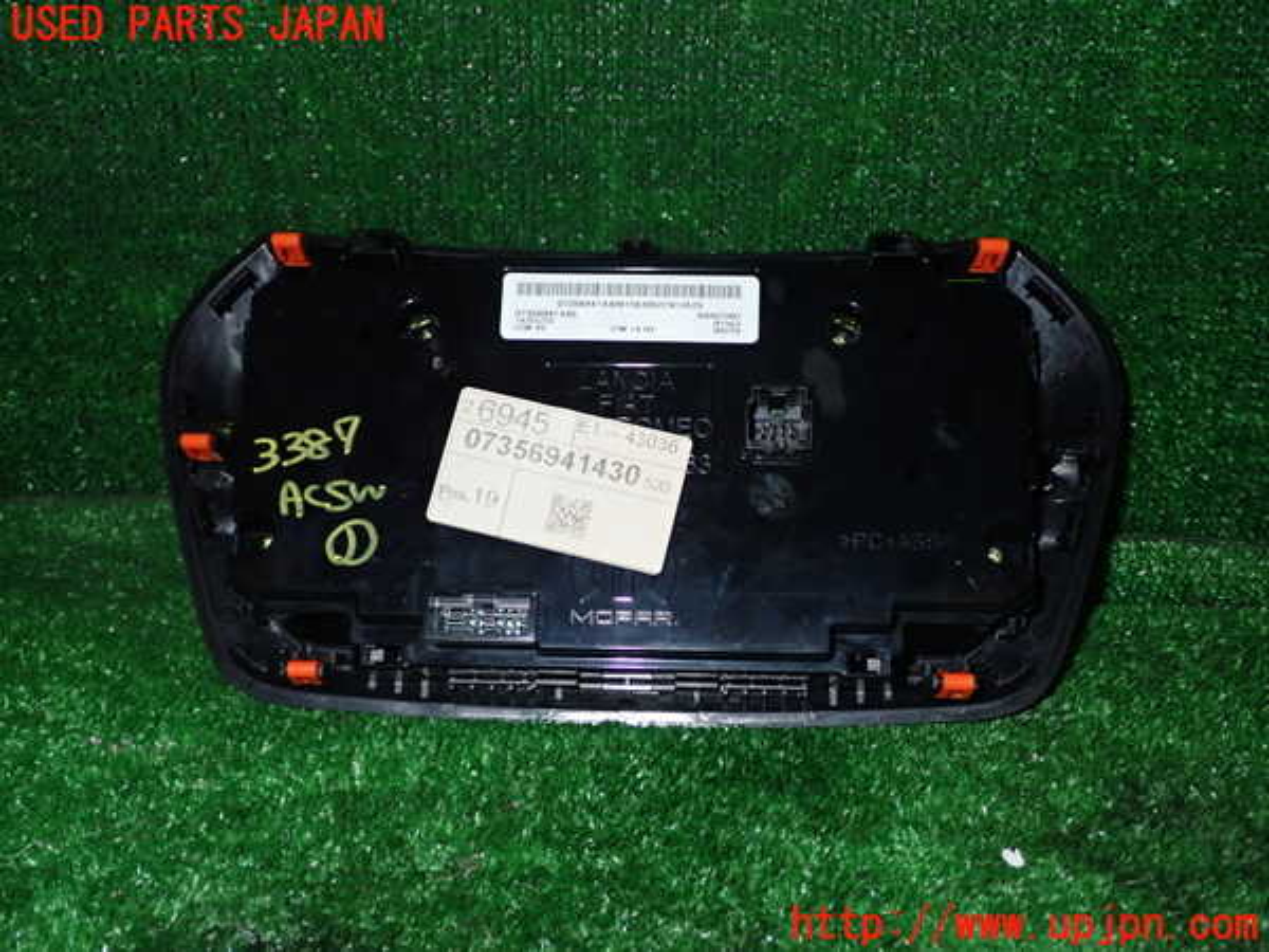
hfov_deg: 49.0
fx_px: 1393
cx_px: 634
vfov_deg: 37.7
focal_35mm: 38
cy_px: 476
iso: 400
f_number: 8
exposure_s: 1/40
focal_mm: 6.83
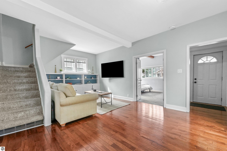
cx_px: 114
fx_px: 88
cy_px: 76
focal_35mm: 14
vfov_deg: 81.3
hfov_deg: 104.2
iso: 2500
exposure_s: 1/25
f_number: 8
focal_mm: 14
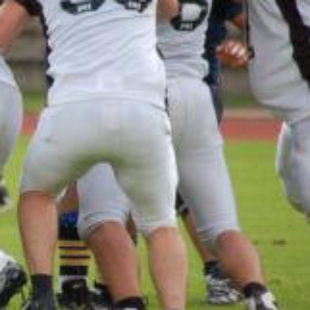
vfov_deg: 2.9
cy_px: 85
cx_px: -122
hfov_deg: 2.9
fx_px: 6150
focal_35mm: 607
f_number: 4.8
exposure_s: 1/1000
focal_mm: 170
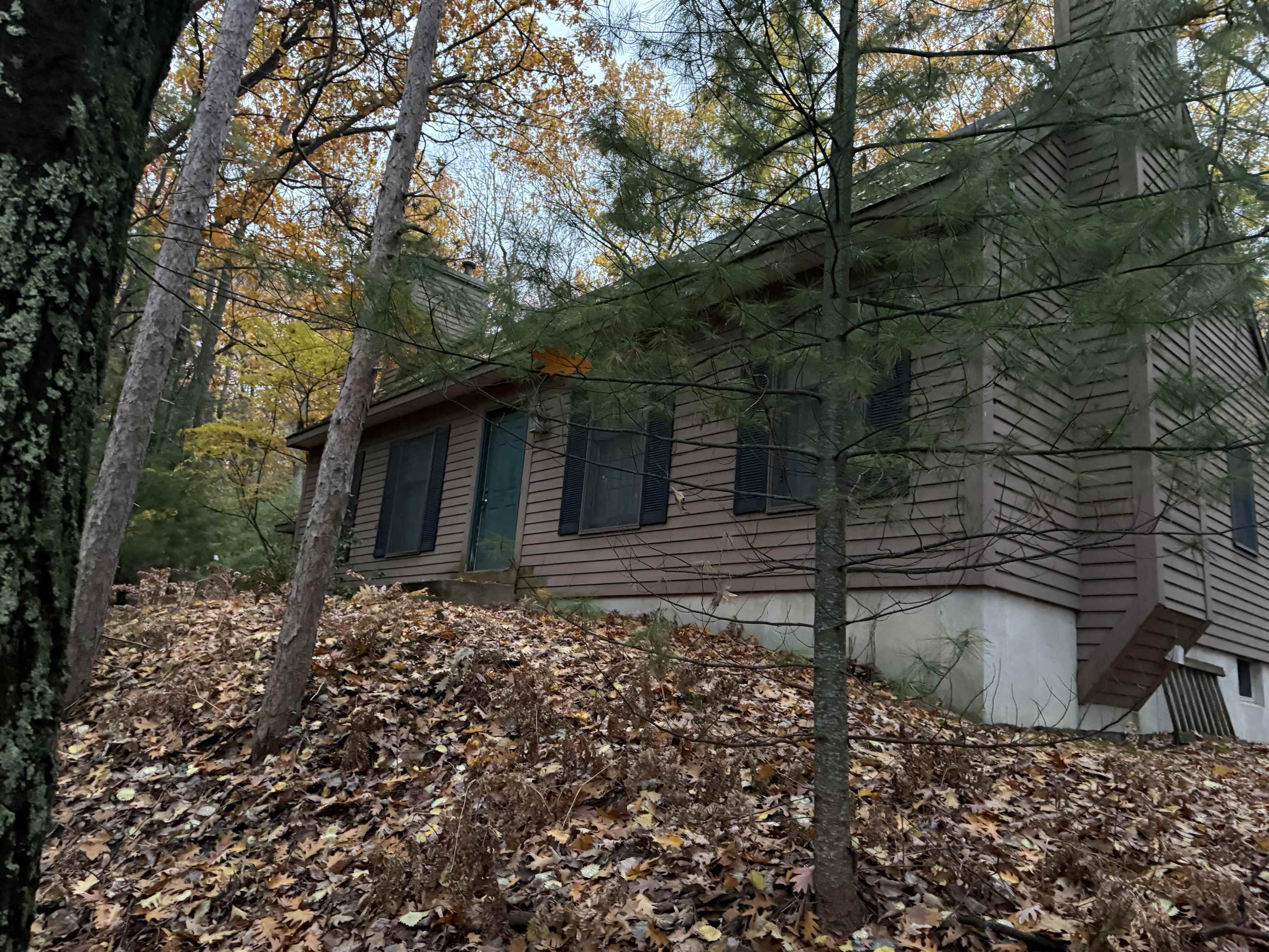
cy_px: 476
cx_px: 634
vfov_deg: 56.8
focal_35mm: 24
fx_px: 880
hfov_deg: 71.6
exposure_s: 1/30
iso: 800
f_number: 1.78
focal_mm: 6.76
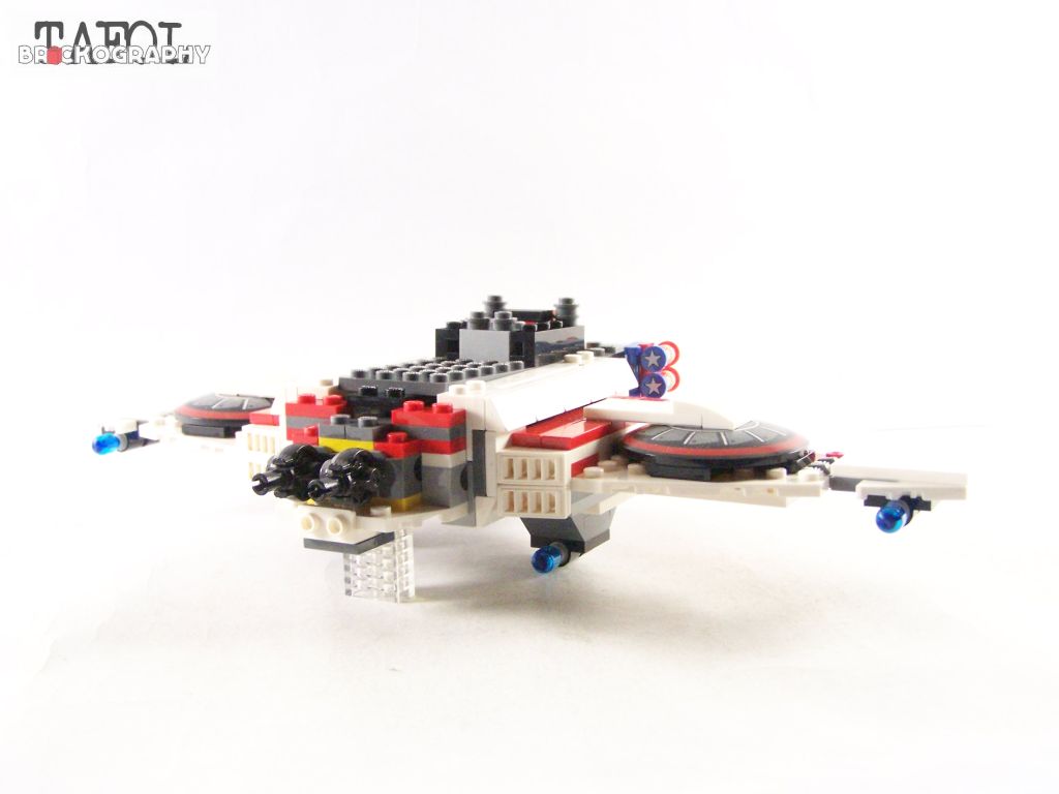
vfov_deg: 30.3
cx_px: 530
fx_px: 1468
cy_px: 397
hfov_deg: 39.7
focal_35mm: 48
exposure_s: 1/60
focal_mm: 8
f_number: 3.2
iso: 400
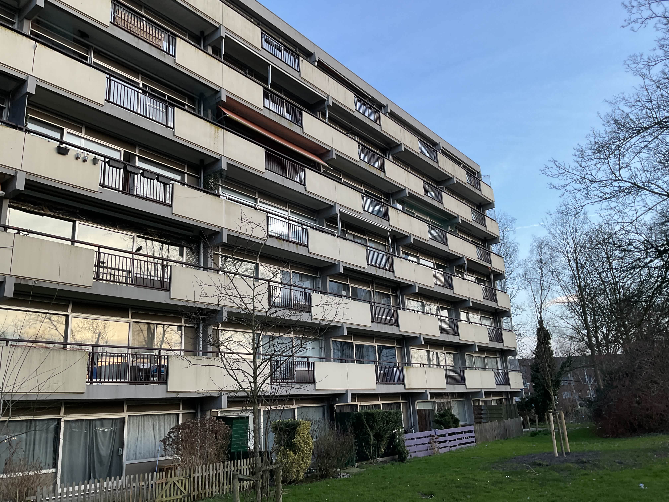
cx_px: 334
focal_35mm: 29
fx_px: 560
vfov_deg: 48.2
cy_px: 251
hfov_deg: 61.7
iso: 32
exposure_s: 1/100
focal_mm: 3
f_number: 1.8
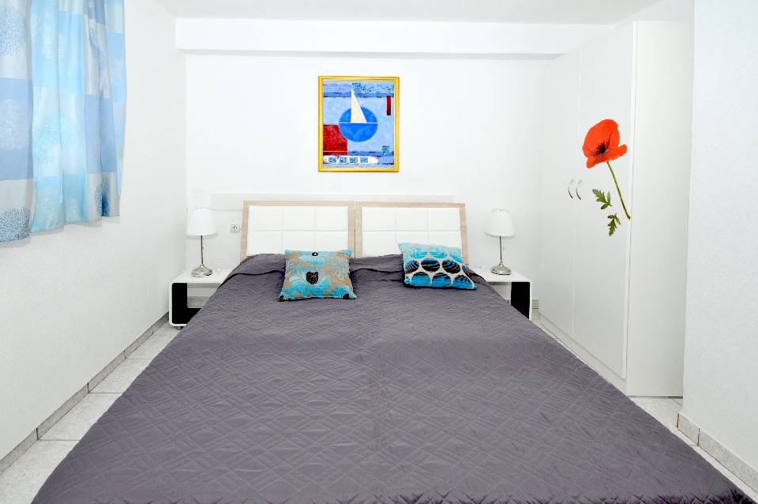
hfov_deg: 96.8
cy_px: 261
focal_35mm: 16
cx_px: 367
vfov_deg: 73.6
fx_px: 337
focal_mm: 10
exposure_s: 1/125
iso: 250
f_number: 7.1
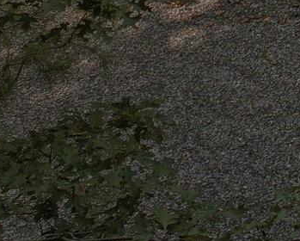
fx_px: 1076
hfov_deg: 11.3
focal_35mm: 121
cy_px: -297
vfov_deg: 11.1
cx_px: 842
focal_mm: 8.4
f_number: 2.8
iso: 100
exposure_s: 1/240
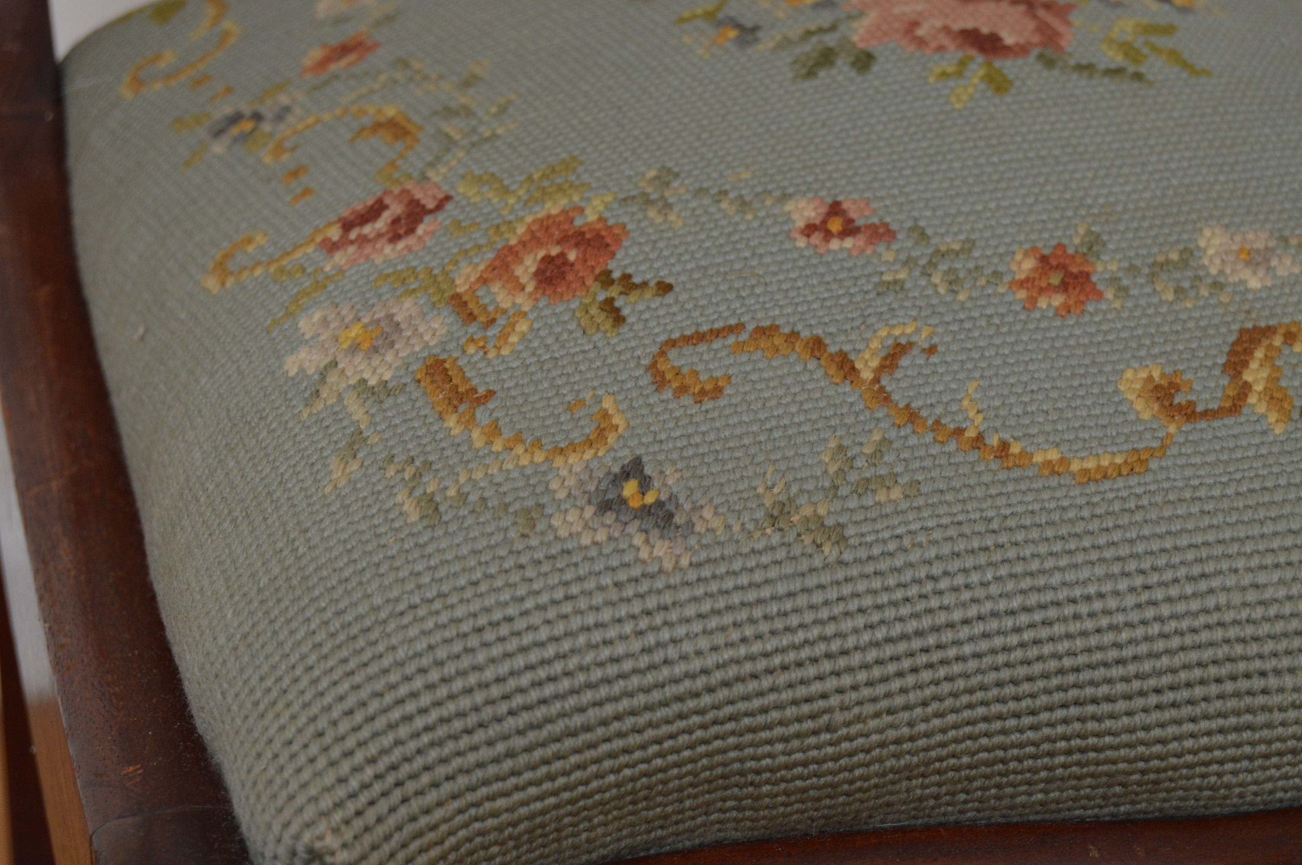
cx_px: 651
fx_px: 2981
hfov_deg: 24.6
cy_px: 432
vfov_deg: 16.5
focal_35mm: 82
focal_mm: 55
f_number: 8
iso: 800
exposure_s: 1/80
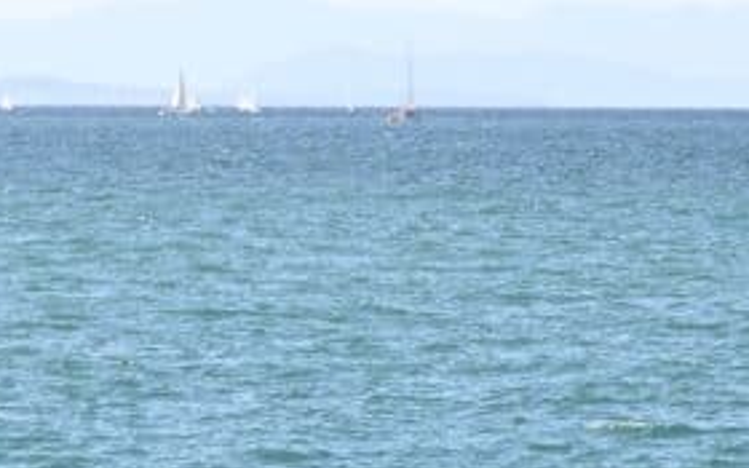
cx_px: 115
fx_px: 9145
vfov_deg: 2.9
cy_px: 554
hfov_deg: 4.7
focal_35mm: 448
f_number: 8
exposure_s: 1/500
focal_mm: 160
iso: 250
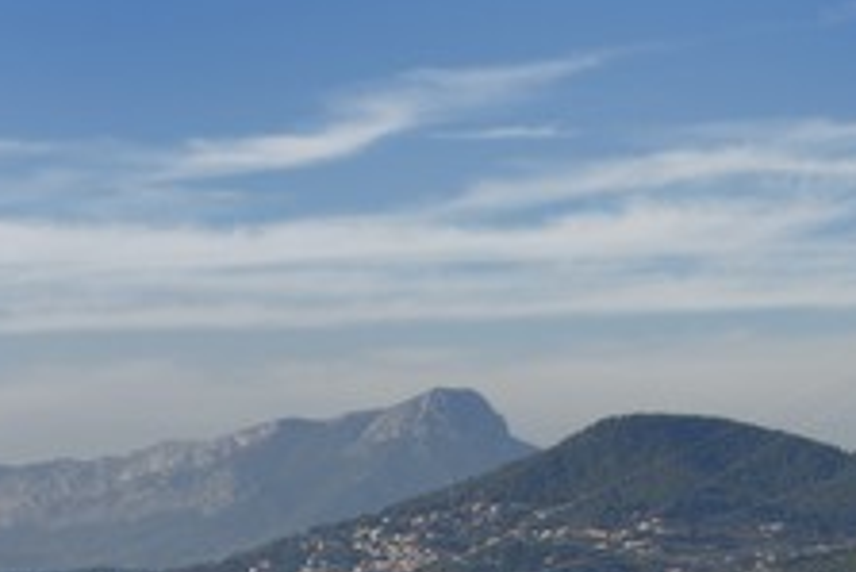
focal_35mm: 207
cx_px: 672
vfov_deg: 6.6
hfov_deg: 9.9
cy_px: 461
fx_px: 4925
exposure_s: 1/500
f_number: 10
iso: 200
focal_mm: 110
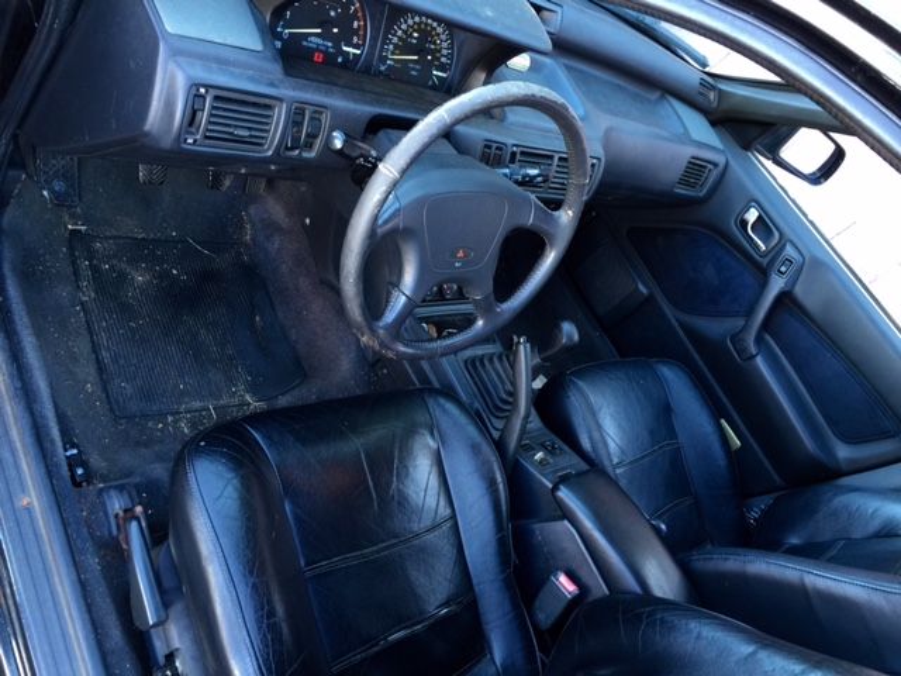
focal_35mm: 29
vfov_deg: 48.2
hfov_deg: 61.7
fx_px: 755
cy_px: 338
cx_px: 450
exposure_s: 1/15
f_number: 2.2
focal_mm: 4.15
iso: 40
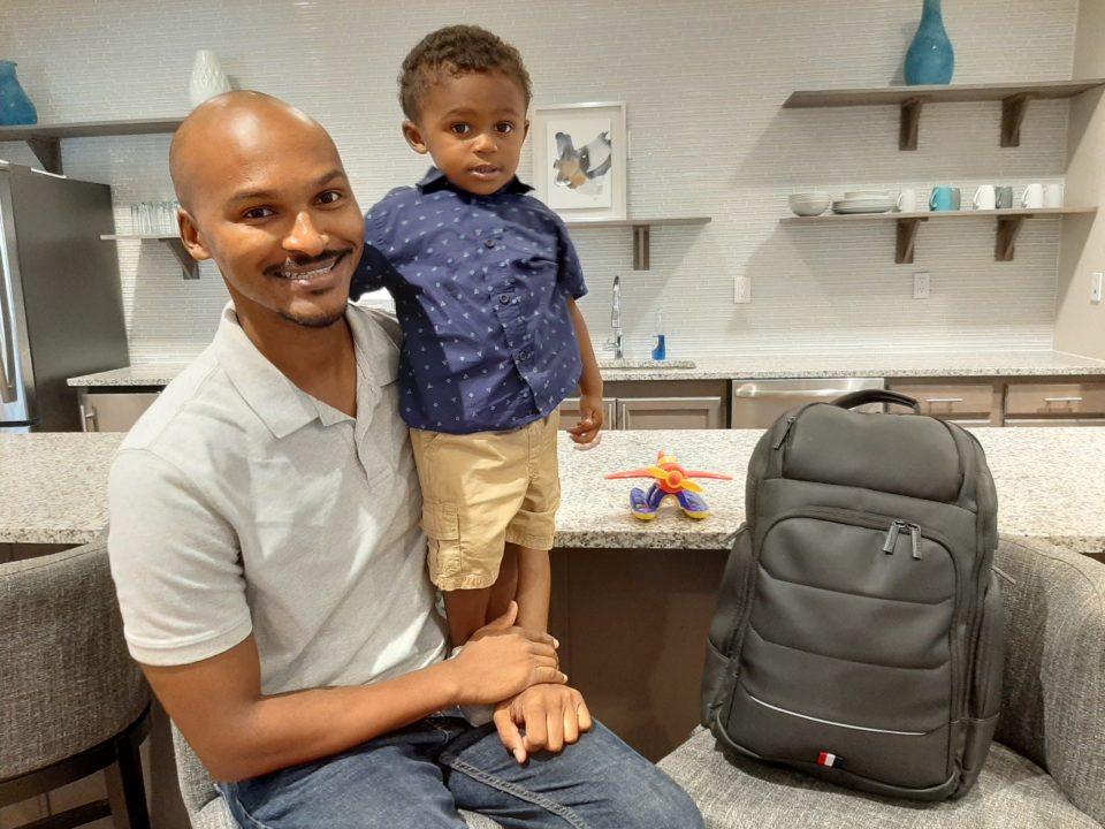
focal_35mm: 26
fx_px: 830
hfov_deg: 67.3
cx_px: 552
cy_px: 414
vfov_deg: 53.1
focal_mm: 3.93
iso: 250
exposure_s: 1/24
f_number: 1.7
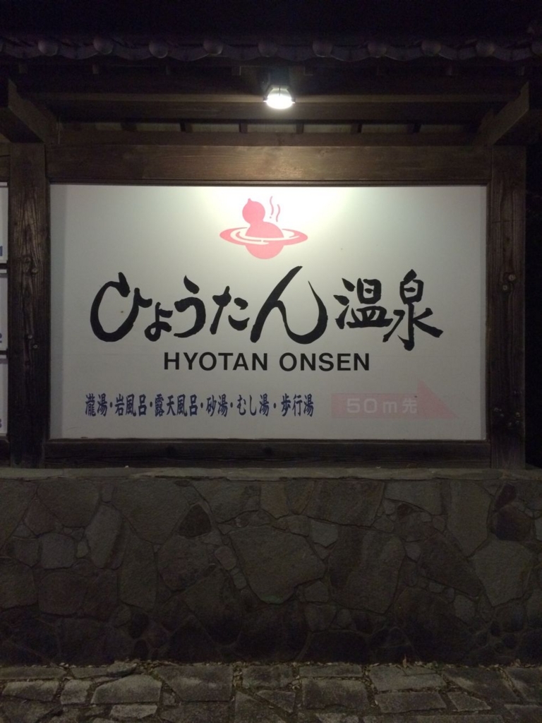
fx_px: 605
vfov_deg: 61.7
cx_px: 271
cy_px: 362
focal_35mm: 29
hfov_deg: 48.2
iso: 320
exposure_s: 1/30
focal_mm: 4.15
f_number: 2.2
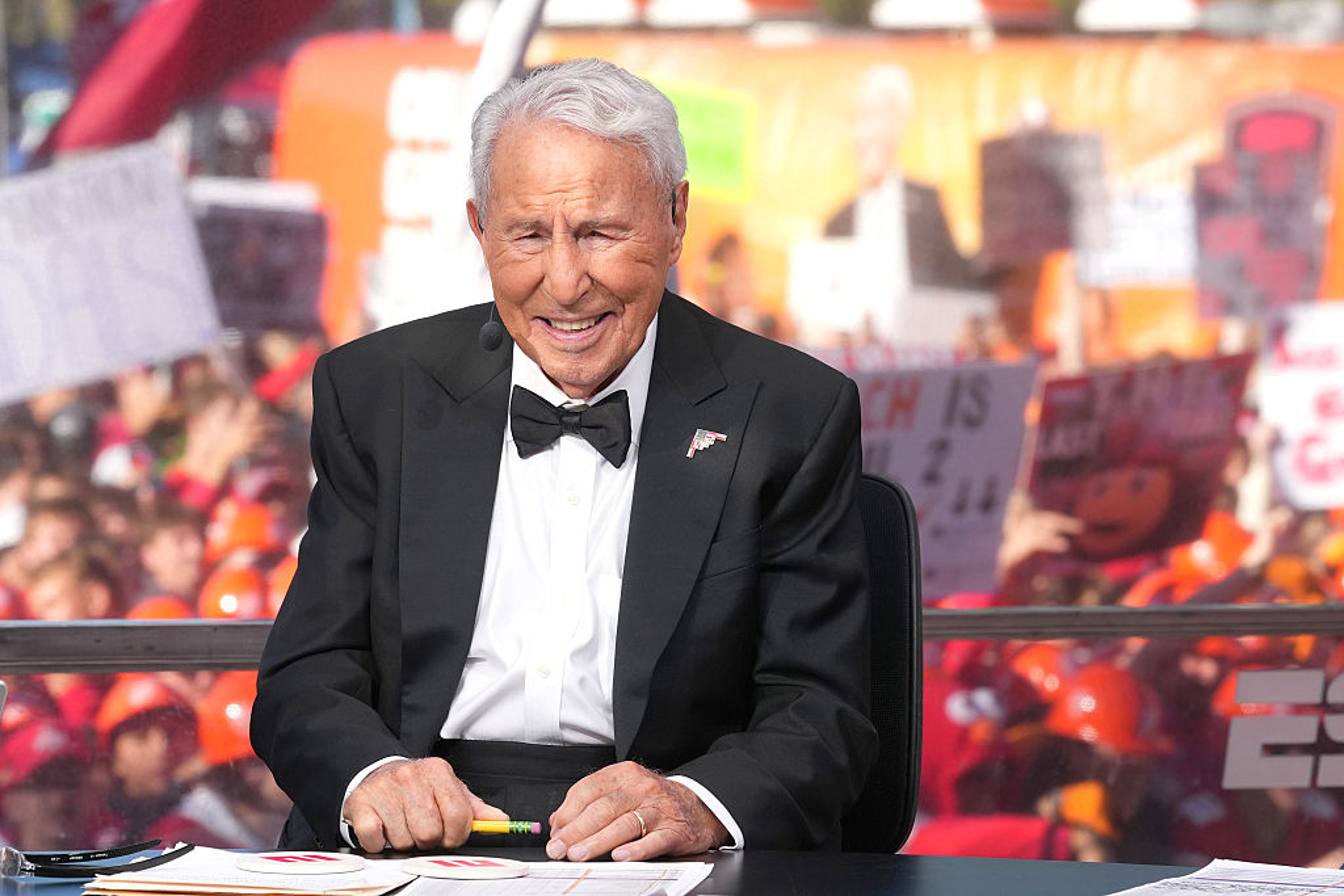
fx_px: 6086
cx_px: 672
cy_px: 448
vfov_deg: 8.4
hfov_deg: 12.6
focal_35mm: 163
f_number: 5
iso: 500
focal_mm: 109
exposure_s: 1/1600
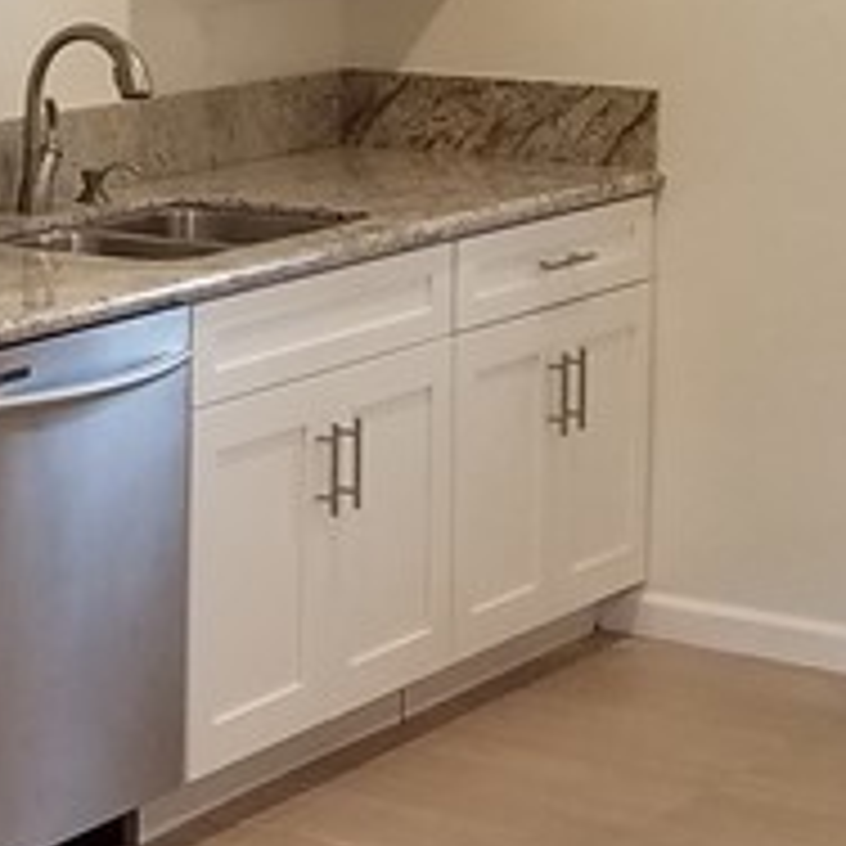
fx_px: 3456
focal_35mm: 125
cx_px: -360
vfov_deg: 13.8
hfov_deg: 13.3
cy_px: 40
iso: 80
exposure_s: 1/60
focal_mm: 4.2
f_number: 1.7
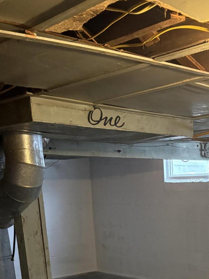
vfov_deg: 31.6
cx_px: 206
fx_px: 443
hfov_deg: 25.3
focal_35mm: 55
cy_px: 294
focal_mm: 5.96
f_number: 1.6
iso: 400
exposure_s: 1/60
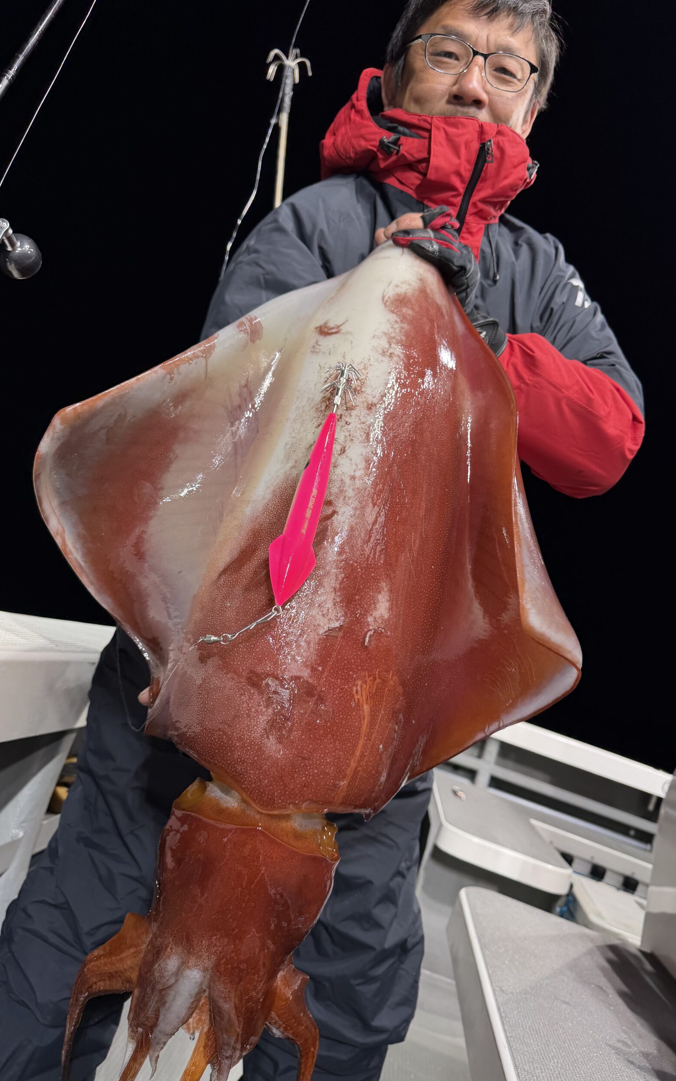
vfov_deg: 70.4
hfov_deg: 47.6
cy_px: 545
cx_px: 343
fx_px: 766
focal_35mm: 26
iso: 80
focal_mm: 6.76
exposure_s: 1/370
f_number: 1.78
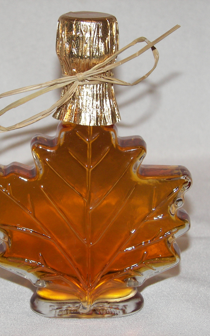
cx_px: 64
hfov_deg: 9.2
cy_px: 168
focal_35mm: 143
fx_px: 1310
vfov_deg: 14.6
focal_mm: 16.8
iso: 100
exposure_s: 1/40
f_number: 3.2
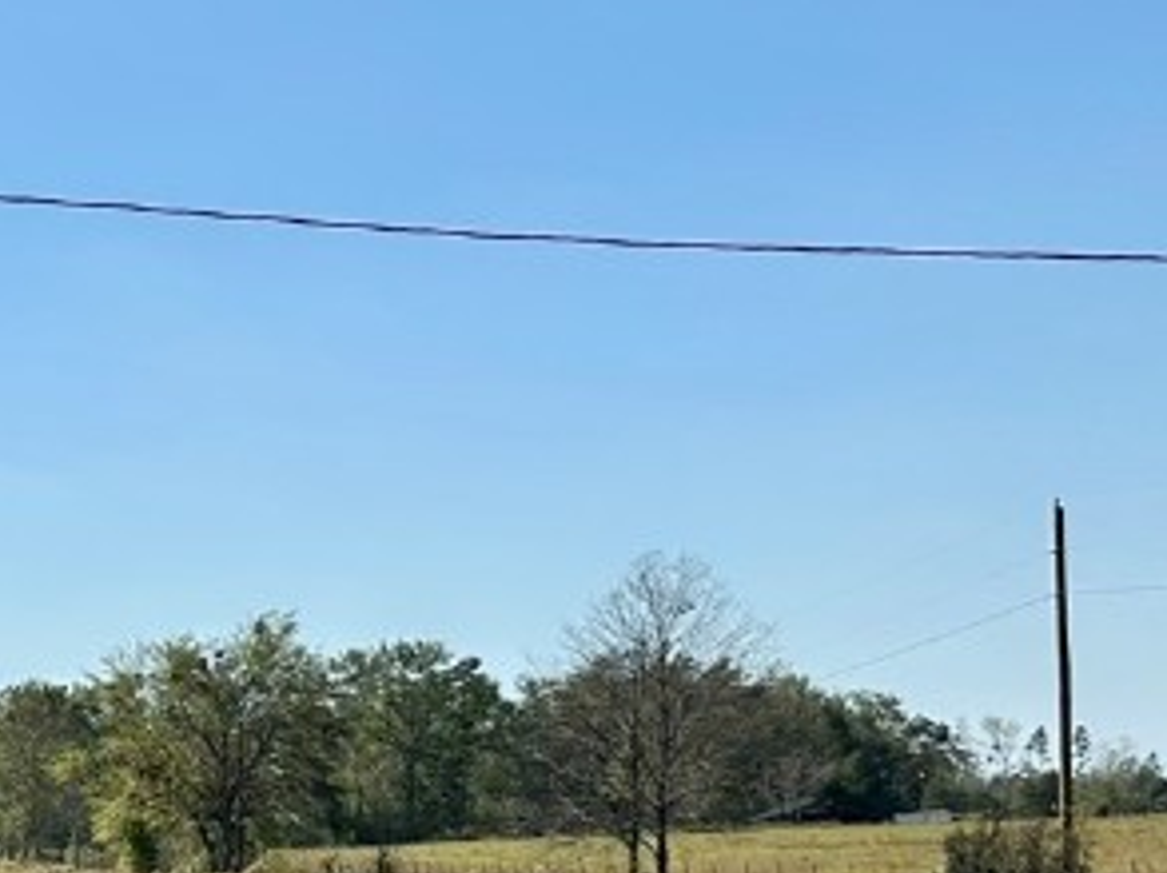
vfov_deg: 16.9
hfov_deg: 20.7
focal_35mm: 84
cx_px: -454
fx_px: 2828
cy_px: 973
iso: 80
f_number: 1.78
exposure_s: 1/8197
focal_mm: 6.86
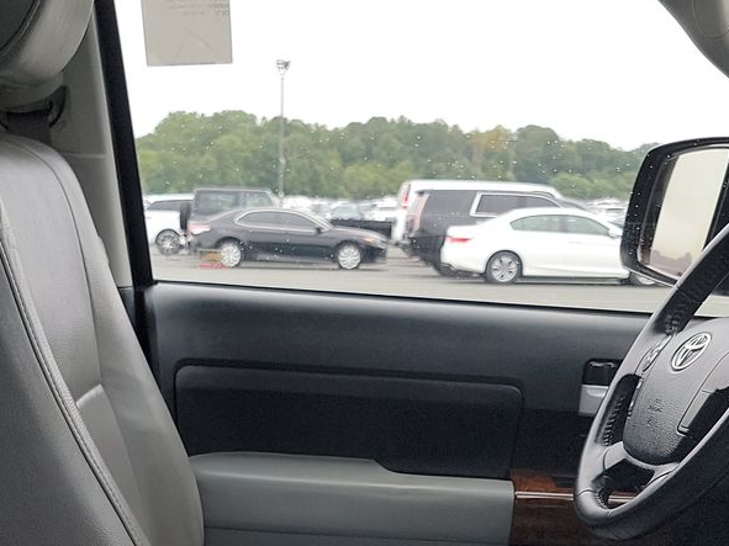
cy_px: 576
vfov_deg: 21.6
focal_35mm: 65
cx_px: 221
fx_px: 1369
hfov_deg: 29.5
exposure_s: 1/59
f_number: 1.8
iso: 86
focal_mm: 6.7
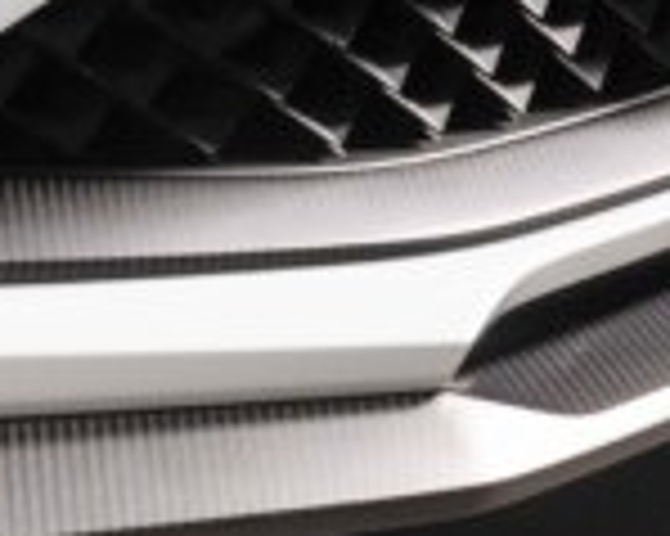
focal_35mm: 247
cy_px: -477
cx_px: -211
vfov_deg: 6.1
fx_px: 4895
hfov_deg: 7.7
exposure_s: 1/1.67
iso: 400
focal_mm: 51
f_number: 13
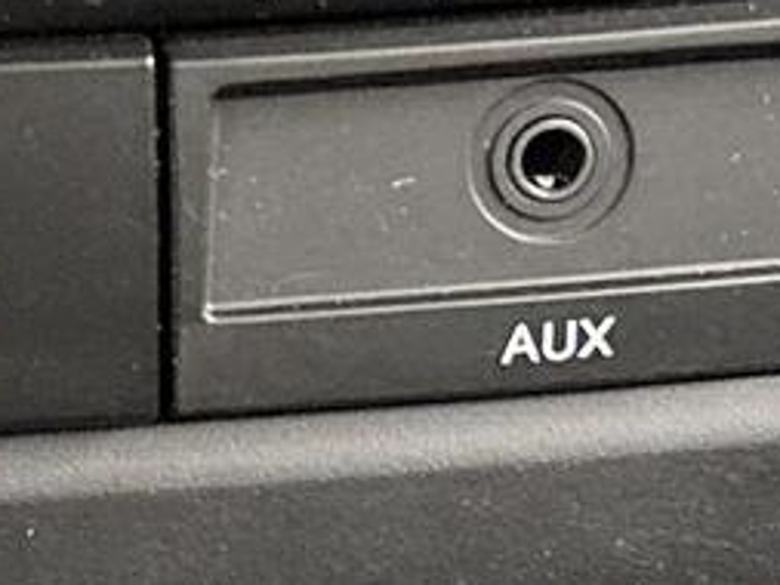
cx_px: 9
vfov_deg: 10.0
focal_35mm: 148
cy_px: 120
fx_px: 3336
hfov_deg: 13.2
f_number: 1.6
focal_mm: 5.96
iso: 5000
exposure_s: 1/15
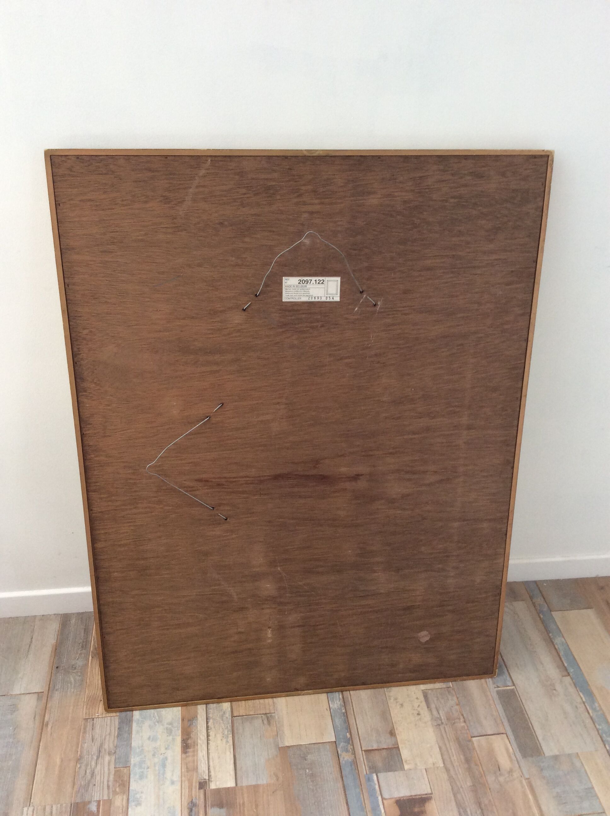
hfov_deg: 44.1
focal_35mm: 32
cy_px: 408
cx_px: 305
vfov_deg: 56.9
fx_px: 754
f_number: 2.4
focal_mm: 3.3
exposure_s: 1/25
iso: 64
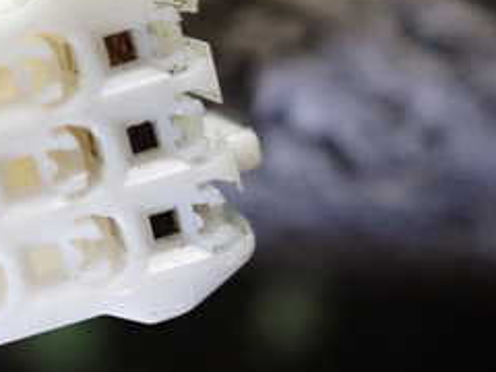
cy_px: 188
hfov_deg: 25.1
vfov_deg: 19.6
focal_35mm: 75
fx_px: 1075
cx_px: 33
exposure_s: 1/30
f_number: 2.3
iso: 800
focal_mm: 5.4
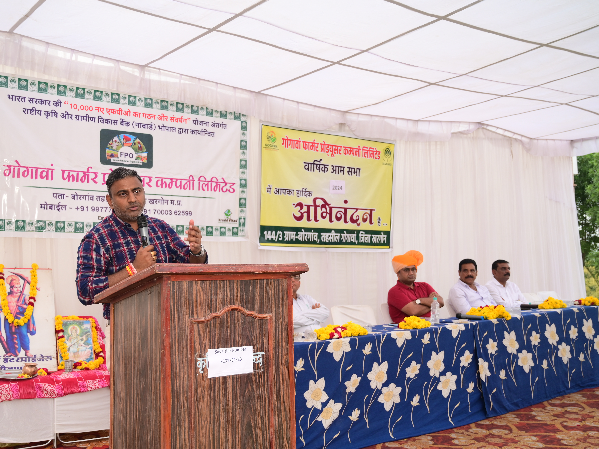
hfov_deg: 52.5
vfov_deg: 40.7
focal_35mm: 35
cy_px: 223
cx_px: 265
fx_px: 606
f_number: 4
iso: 500
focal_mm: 32
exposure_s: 1/200
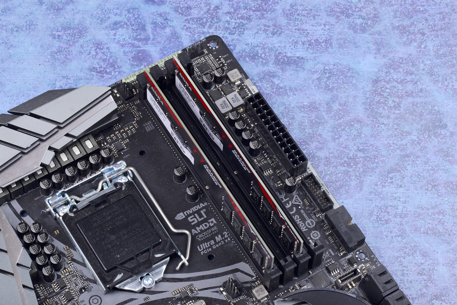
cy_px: 152
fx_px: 1333
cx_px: 228
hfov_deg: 19.4
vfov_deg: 13.1
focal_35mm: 105
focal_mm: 105
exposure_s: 1/160
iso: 160
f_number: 22
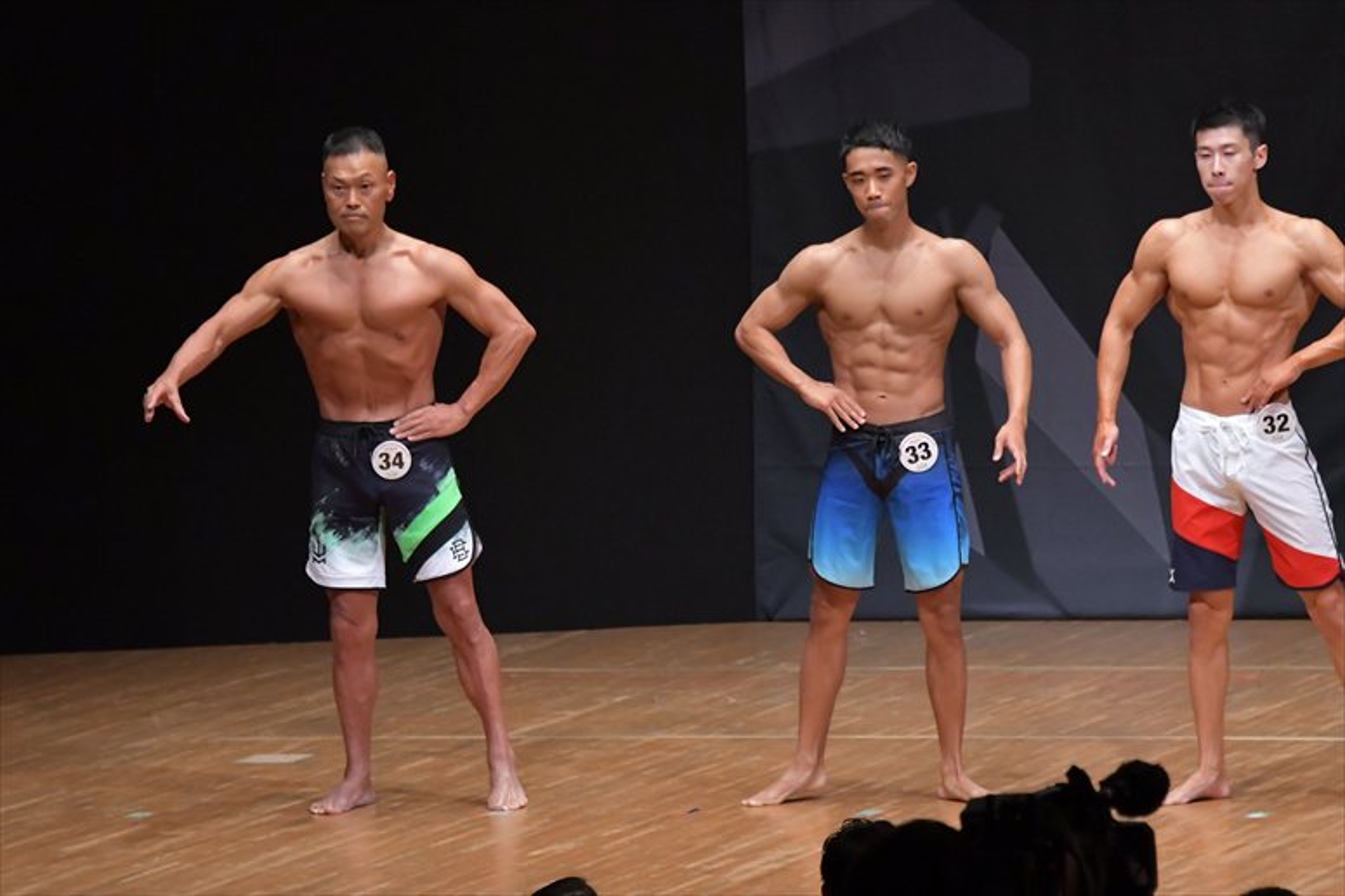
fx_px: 9523
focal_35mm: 255
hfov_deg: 8.1
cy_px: 448
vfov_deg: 5.4
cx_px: 672
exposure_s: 1/400
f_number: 5.6
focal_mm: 170
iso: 6400
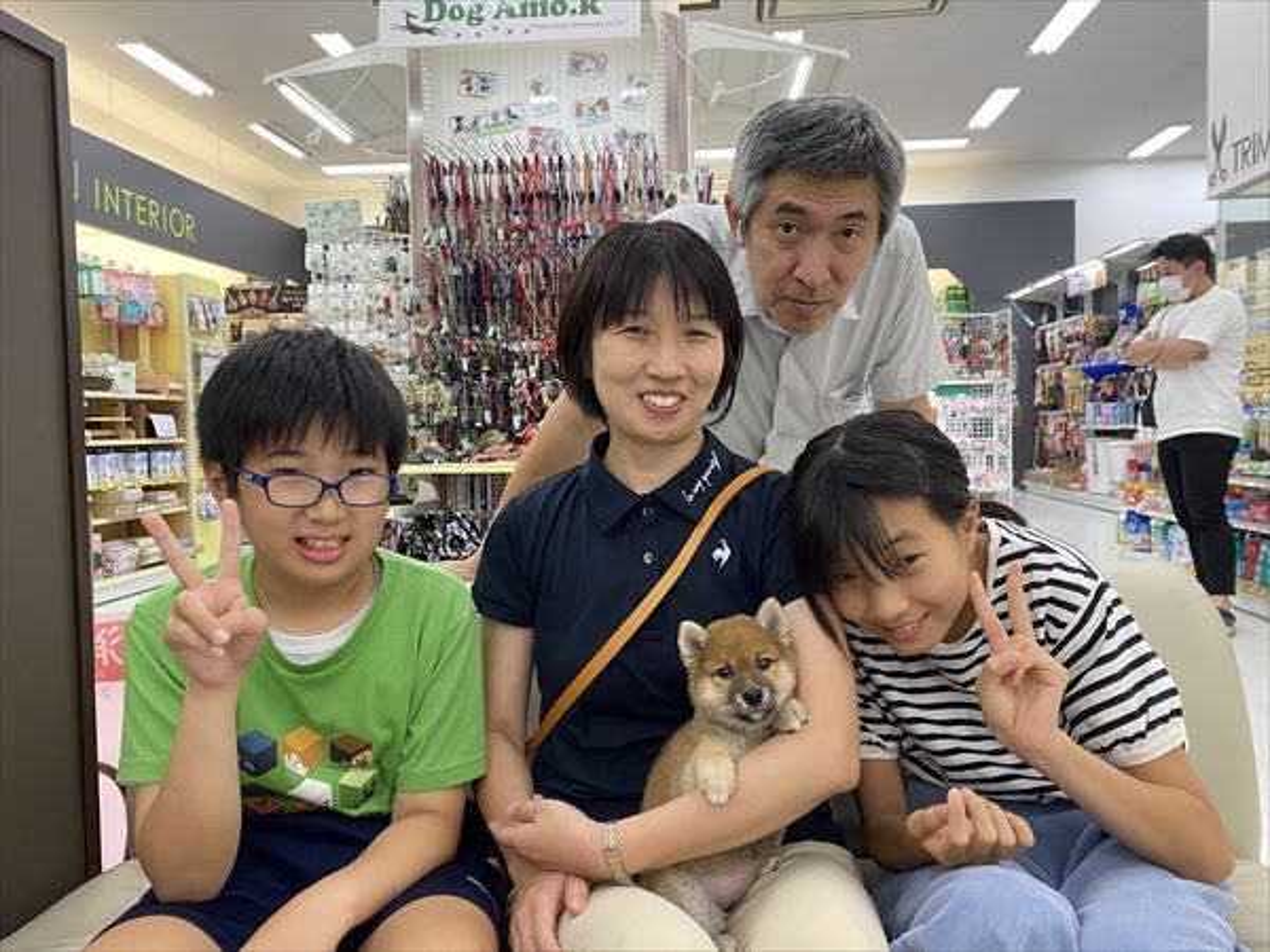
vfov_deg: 53.1
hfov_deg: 67.3
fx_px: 954
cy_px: 476
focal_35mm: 26
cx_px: 635
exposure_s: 1/60
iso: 100
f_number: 1.8
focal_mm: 4.25
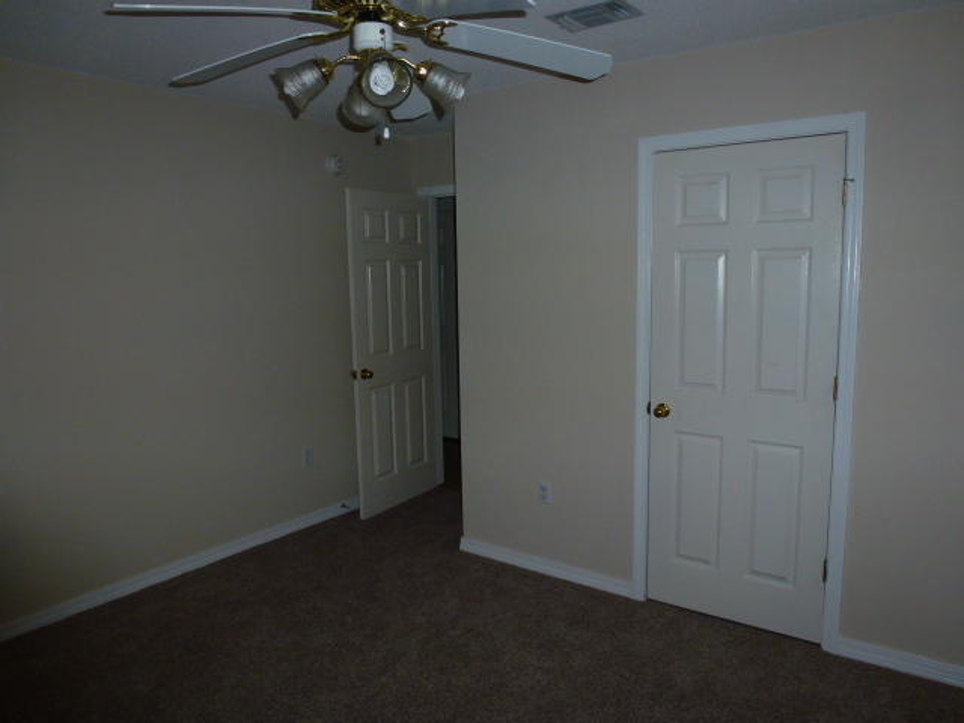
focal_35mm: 24
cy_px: 362
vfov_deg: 56.8
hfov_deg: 71.6
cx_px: 482
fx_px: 668
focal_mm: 4.3
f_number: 3.3
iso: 160
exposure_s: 1/60
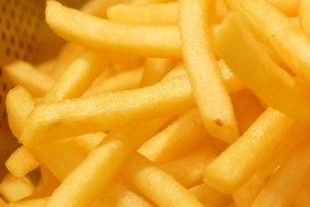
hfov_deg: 16.9
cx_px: 424
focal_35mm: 113
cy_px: 0
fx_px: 973
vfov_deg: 12.0
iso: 1000
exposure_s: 1/220
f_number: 3.6
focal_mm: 23
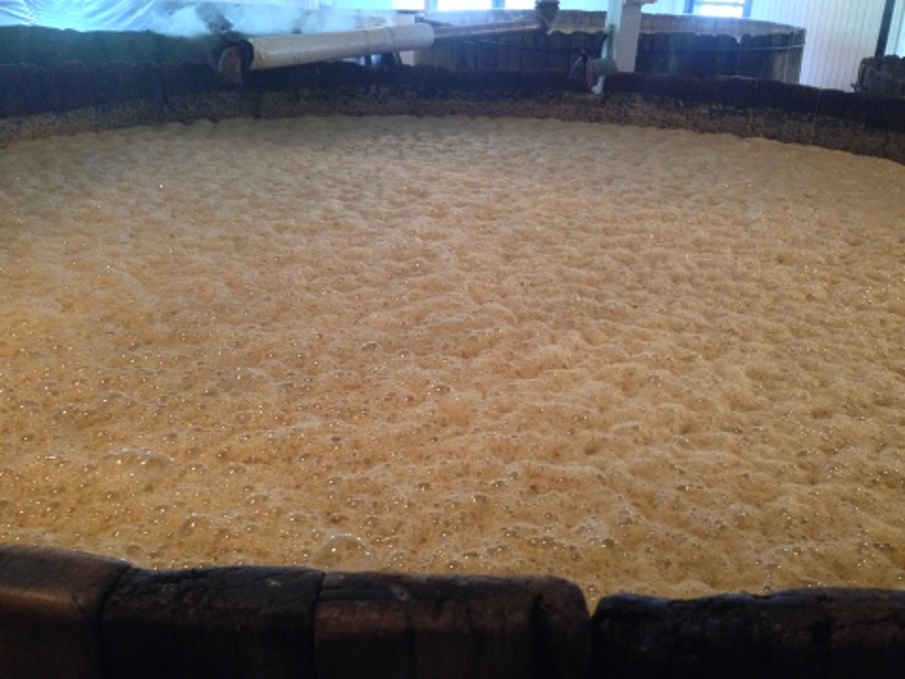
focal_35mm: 33
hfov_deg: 55.4
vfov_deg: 42.9
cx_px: 452
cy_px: 340
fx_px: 863
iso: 640
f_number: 2.4
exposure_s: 1/15
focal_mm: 4.12
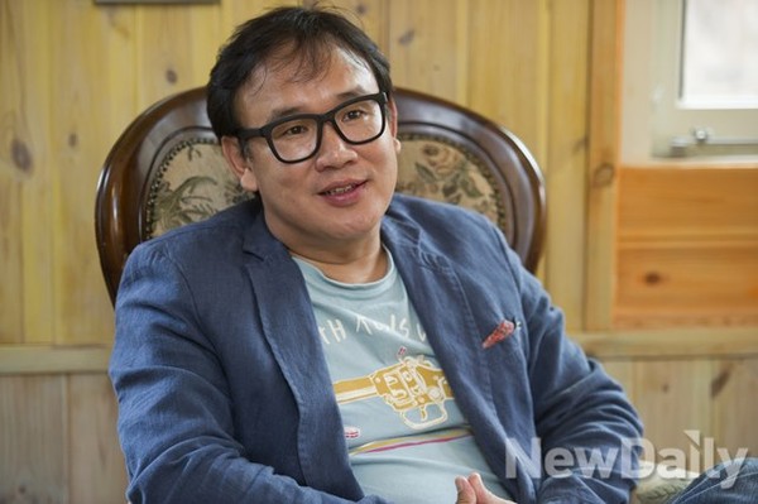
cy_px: 252
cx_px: 379
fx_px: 2440
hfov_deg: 17.7
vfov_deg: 11.8
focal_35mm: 116
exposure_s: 1/200
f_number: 2.8
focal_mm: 116
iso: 1250
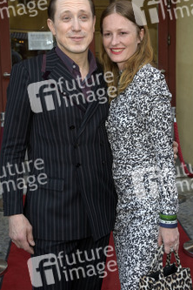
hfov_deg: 22.6
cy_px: 136
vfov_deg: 33.4
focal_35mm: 60
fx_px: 482
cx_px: 97
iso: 640
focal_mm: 50
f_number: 6.3
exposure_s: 1/250
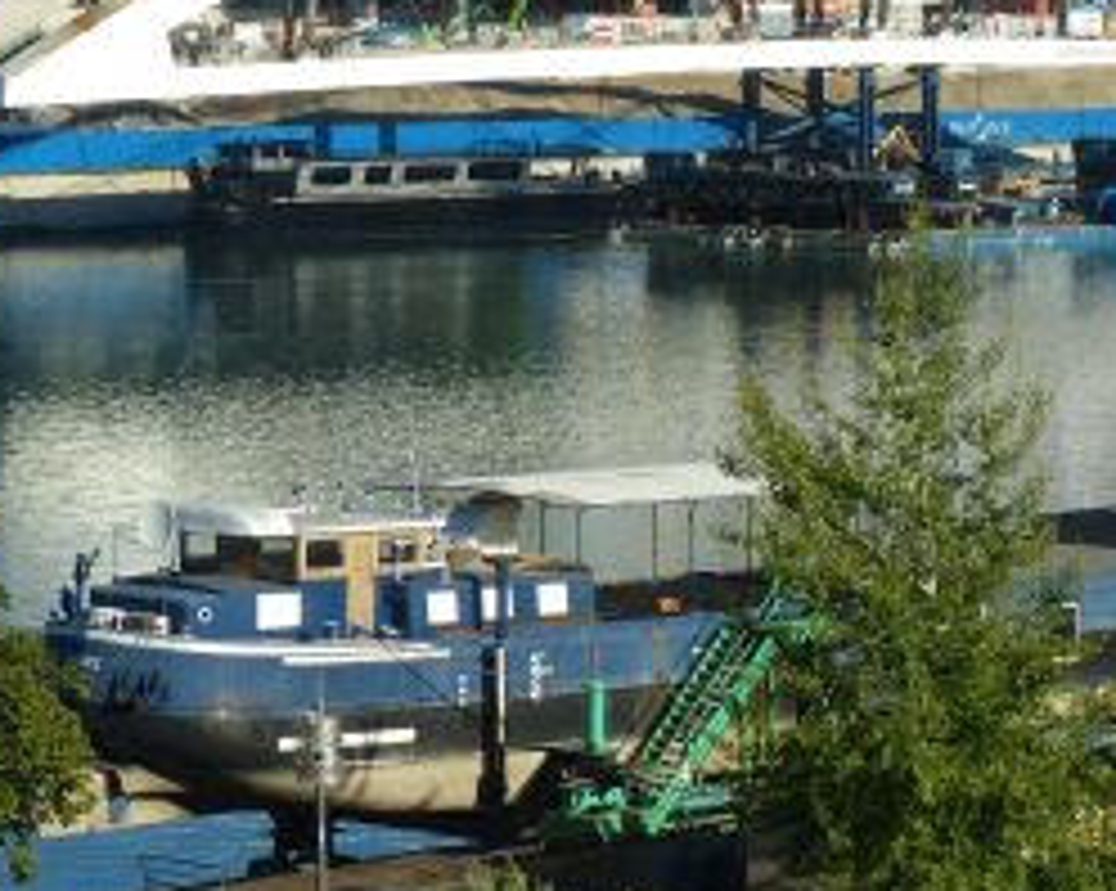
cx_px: 842
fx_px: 5908
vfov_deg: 8.6
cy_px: 317
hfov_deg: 10.8
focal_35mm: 179
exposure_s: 1/640
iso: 100
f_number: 4
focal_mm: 16.4
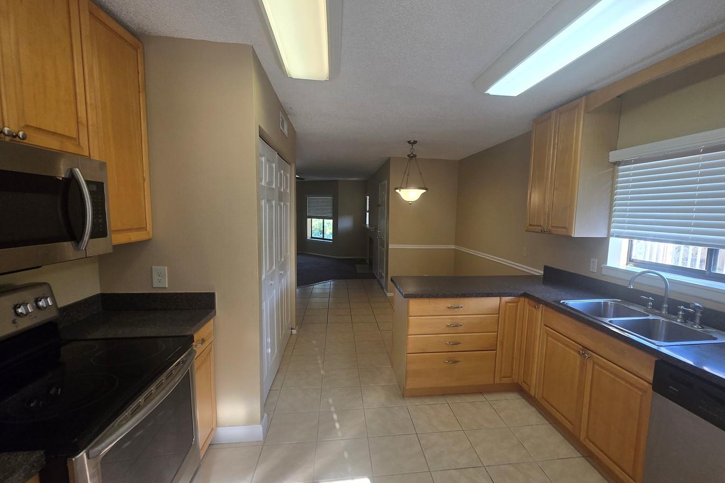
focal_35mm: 16
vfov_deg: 73.7
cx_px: 387
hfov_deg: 96.6
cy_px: 248
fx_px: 322
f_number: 2.2
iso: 40
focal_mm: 1.7
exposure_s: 1/60
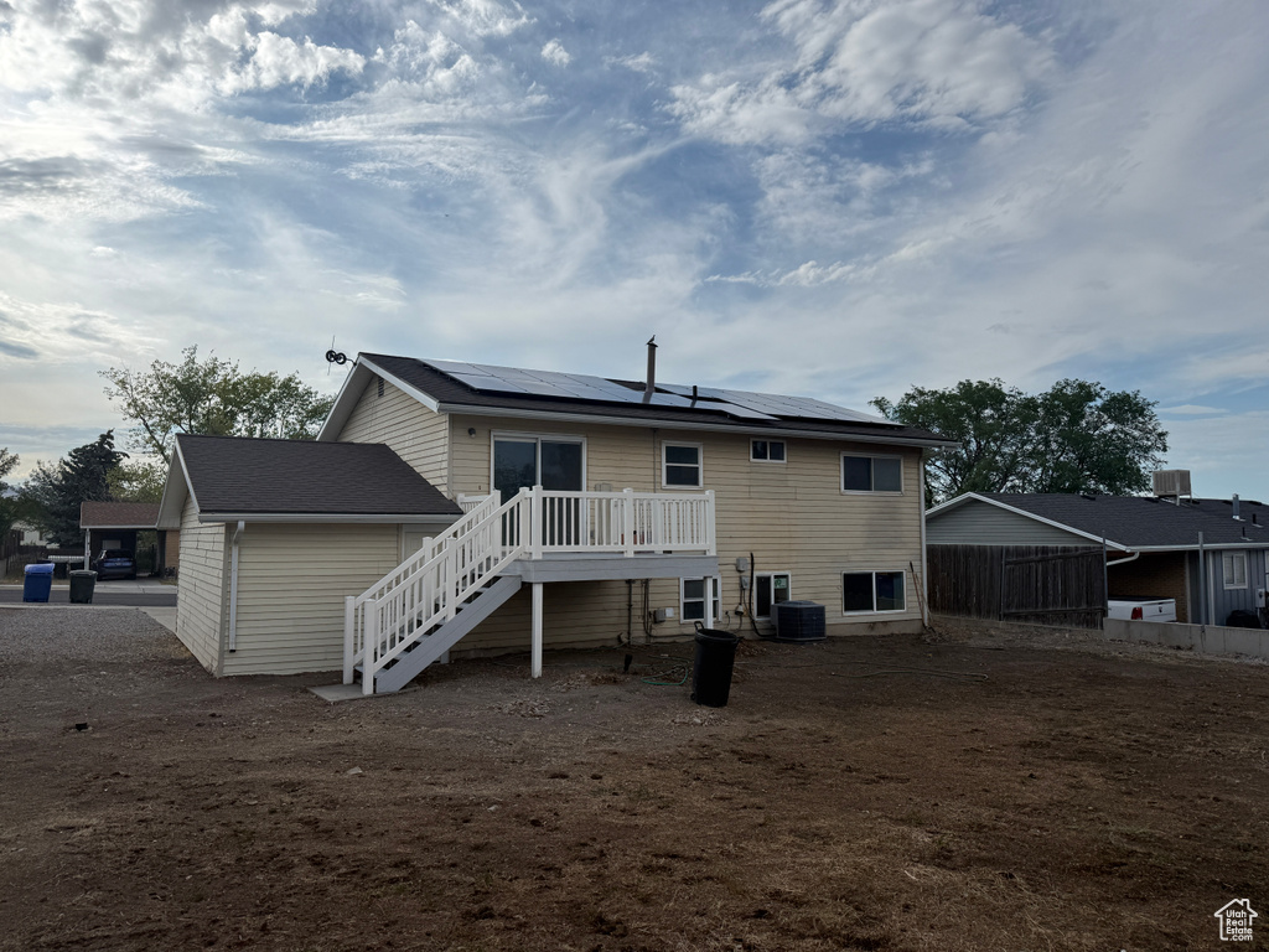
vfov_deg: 56.8
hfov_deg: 71.6
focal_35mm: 24
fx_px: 880
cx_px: 634
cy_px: 476
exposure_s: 1/9091
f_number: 1.78
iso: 80
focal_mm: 6.76
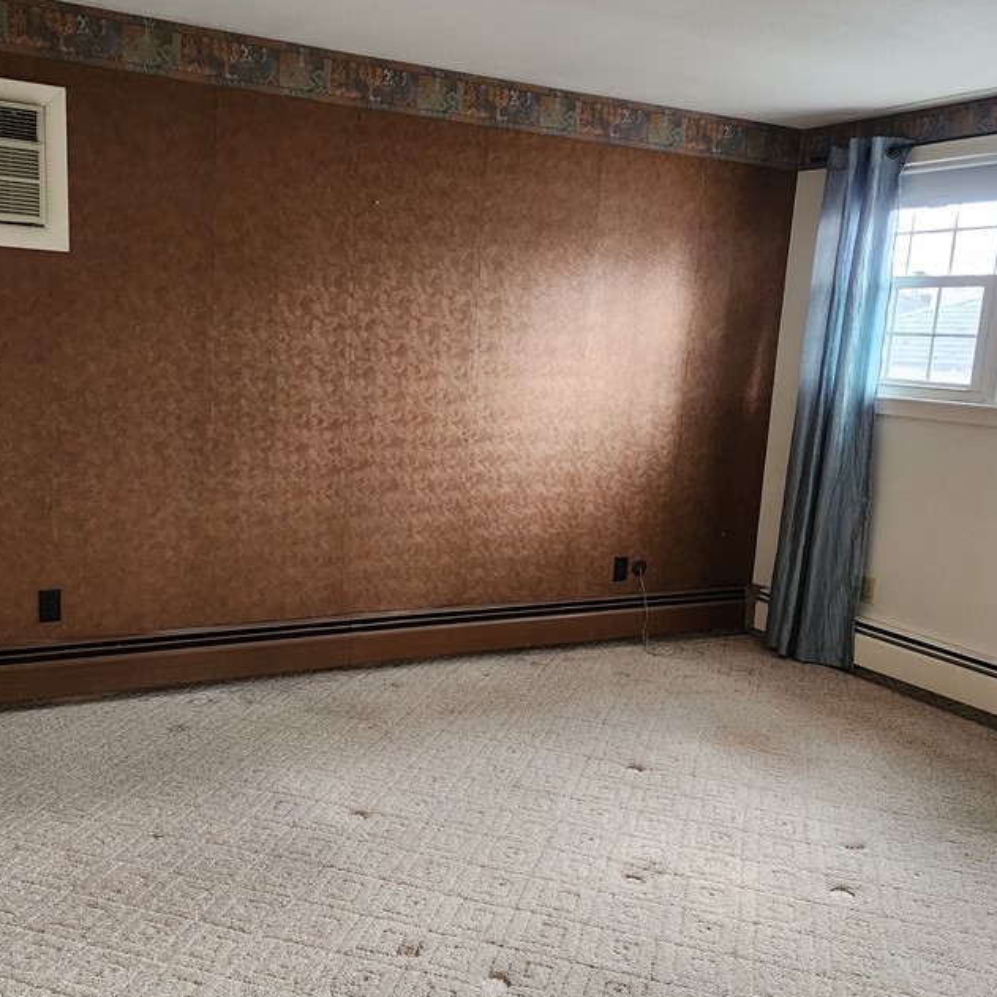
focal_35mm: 33
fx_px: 1075
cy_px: 515
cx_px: 431
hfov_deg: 49.6
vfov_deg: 49.7
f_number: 1.8
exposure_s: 1/120
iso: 800
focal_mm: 6.4
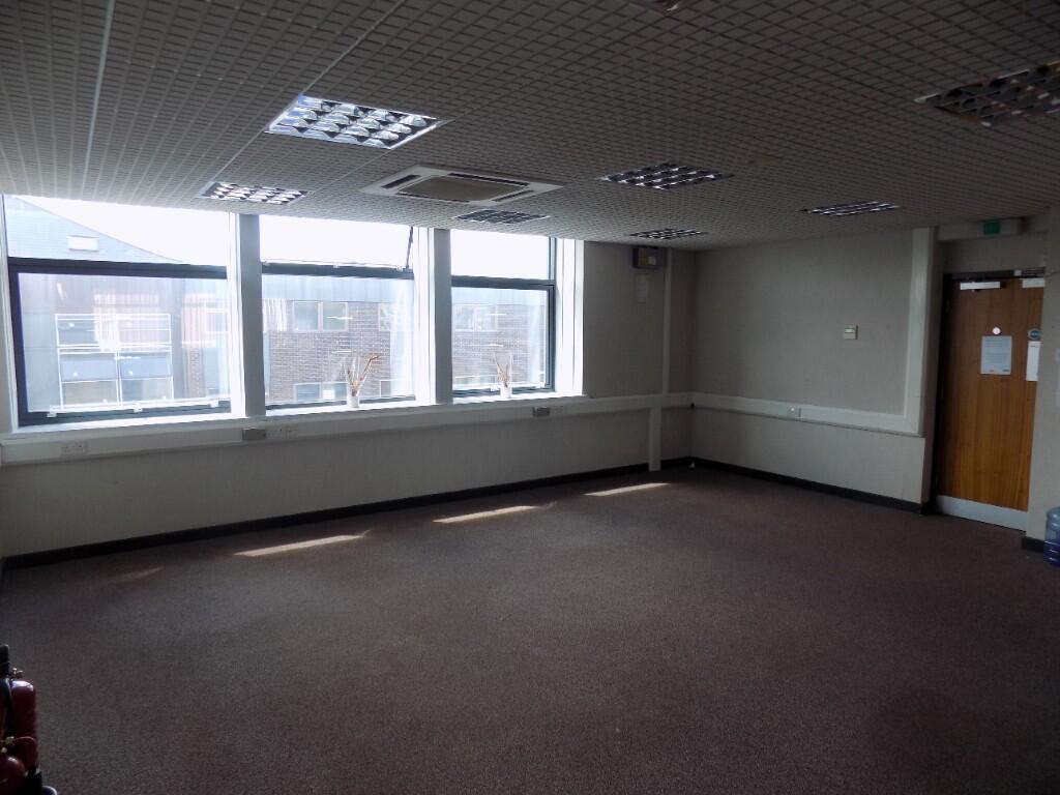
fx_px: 704
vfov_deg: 58.9
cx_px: 530
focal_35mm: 23
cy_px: 398
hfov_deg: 73.9
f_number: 3.1
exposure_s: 1/60
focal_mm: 4
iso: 80
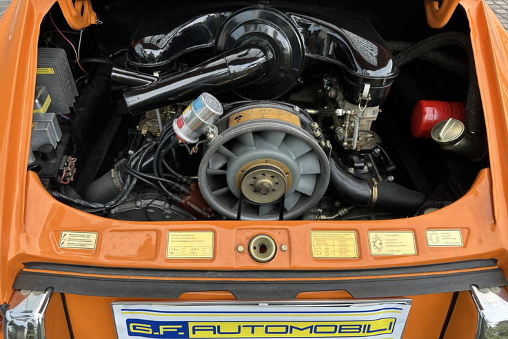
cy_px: 169
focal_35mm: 26
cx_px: 250
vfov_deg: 49.6
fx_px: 367
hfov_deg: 69.4
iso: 80
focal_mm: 6.86
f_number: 1.78
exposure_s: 1/121
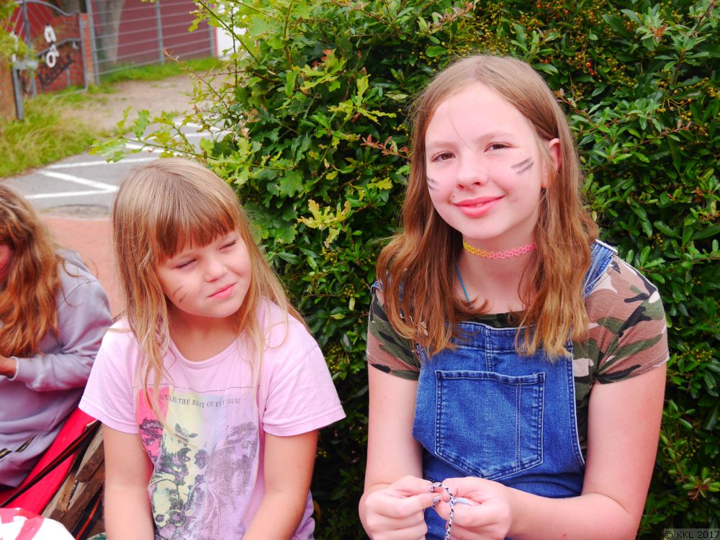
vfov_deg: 30.3
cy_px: 270
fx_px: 998
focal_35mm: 48
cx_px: 360
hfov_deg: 39.7
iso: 160
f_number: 5
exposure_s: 1/160
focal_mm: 24
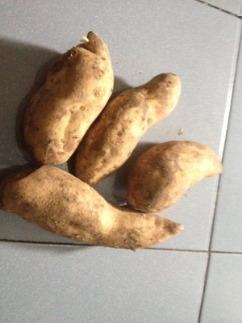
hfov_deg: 40.7
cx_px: 121
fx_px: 326
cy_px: 162
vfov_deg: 52.6
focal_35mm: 35
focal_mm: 4.28
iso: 500
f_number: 2.4
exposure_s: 1/15
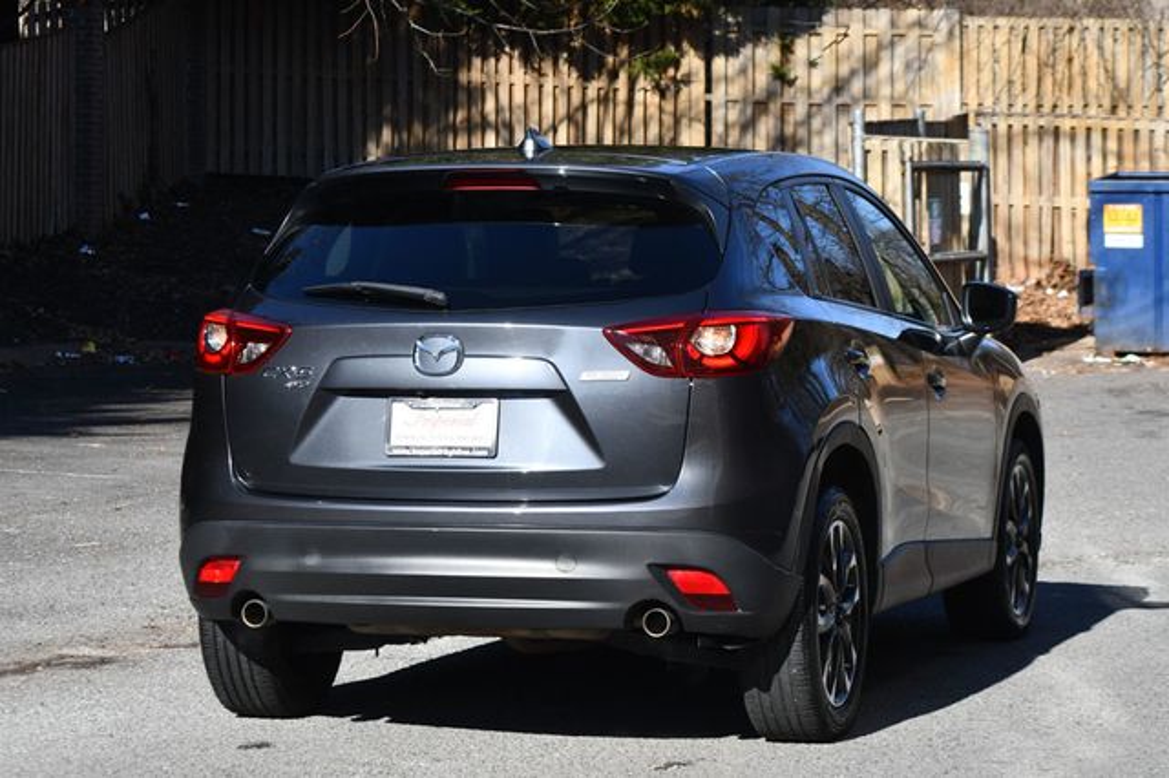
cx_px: 584
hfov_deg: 18.9
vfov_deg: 12.7
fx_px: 3505
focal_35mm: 108
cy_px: 389
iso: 110
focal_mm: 72
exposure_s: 1/250
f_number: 8
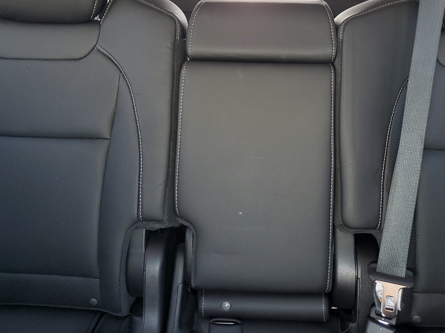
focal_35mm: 36
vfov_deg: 39.1
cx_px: 255
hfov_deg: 51.2
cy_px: 106
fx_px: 463
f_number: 1.5
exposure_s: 1/60.2
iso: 80
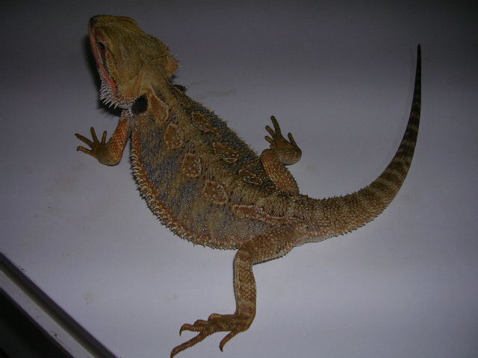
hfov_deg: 49.0
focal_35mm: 38
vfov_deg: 37.7
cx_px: 239
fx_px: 525
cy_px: 179
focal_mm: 5.8
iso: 50
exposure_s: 1/60.1
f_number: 2.8
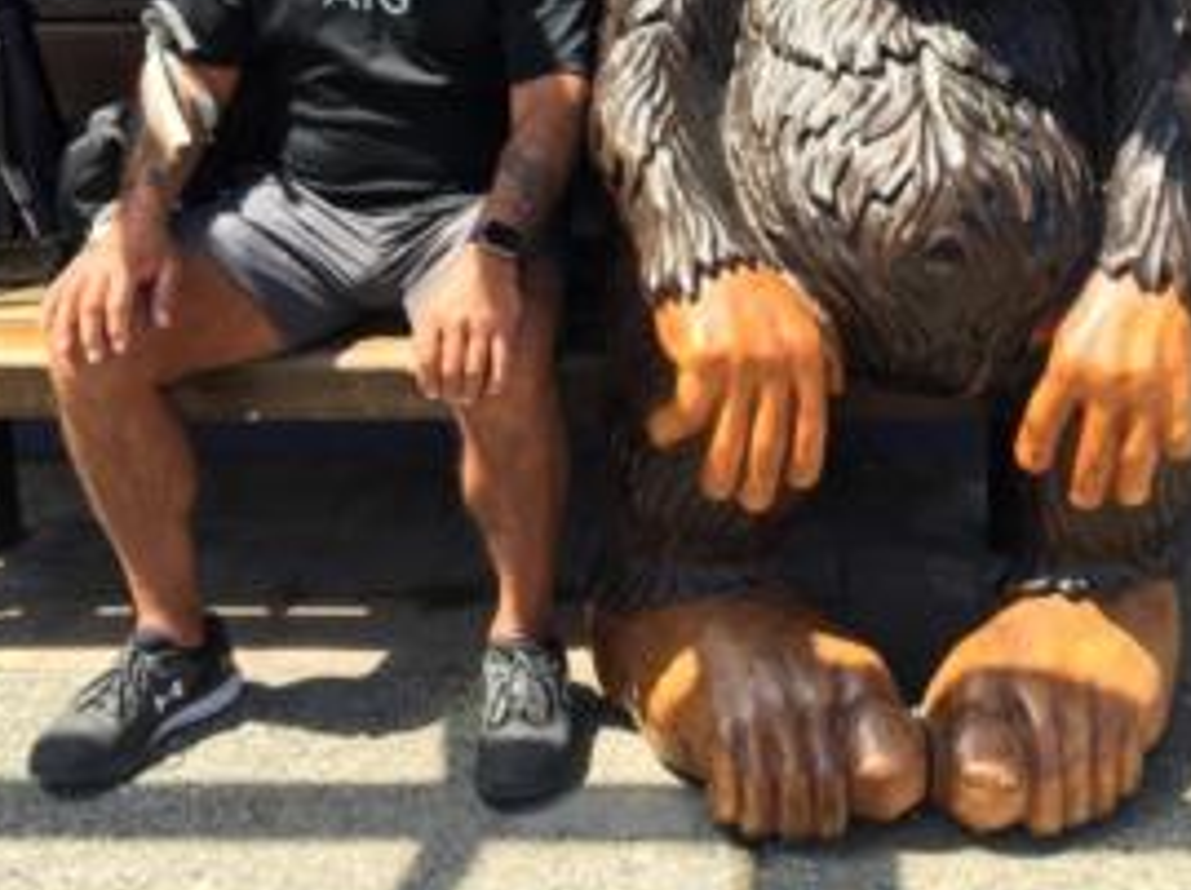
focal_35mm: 54
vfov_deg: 26.1
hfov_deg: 35.2
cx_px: 793
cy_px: 95
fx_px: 1855
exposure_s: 1/284
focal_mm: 4.15
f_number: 2.2
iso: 25
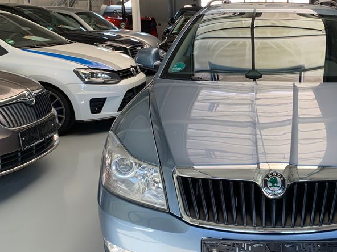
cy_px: 115
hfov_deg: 40.0
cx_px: 279
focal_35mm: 45
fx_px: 438
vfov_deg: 32.2
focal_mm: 4.25
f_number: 1.8
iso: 80
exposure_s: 1/121
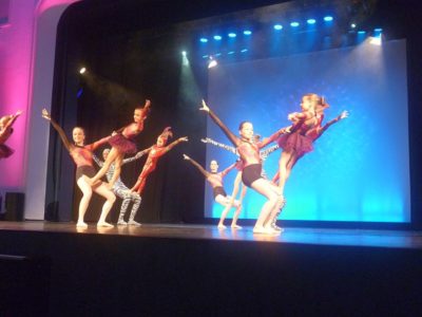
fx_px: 463
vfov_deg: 37.7
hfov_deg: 49.0
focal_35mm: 38
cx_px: 211
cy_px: 158
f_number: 3.2
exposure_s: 1/25
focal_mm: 6.8
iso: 400
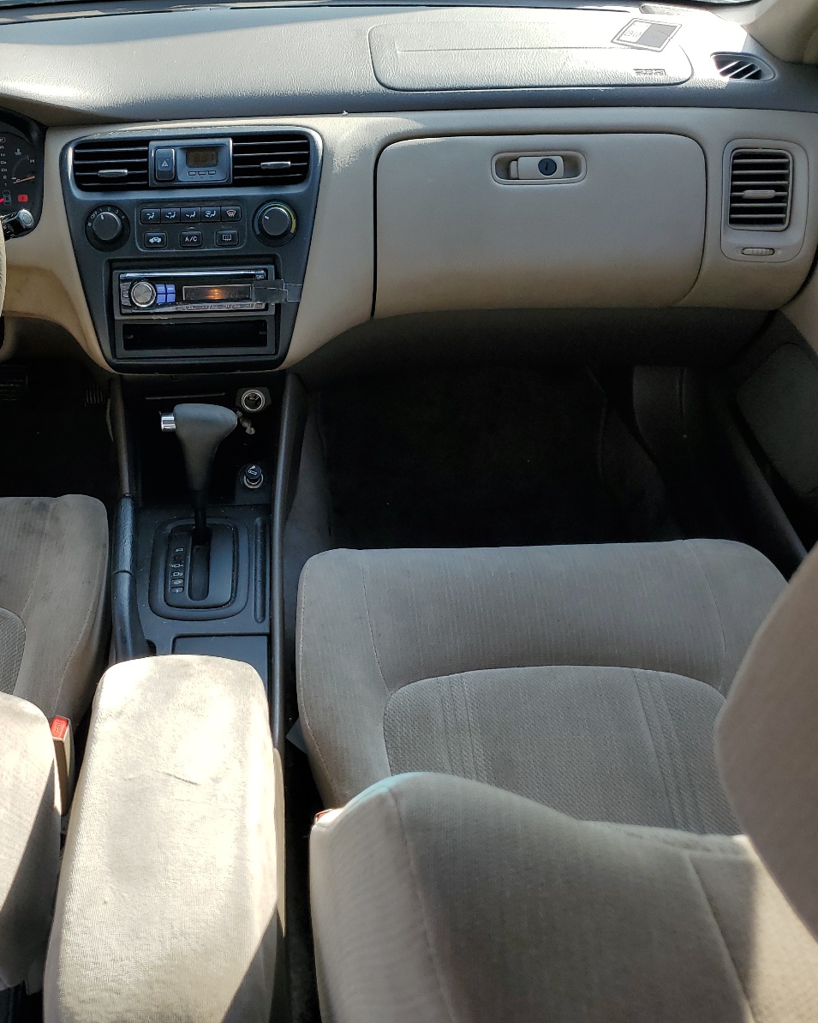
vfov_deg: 52.8
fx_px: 1029
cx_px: 229
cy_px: 510
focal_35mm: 34
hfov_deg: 42.3
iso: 50
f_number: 1.5
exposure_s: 1/667
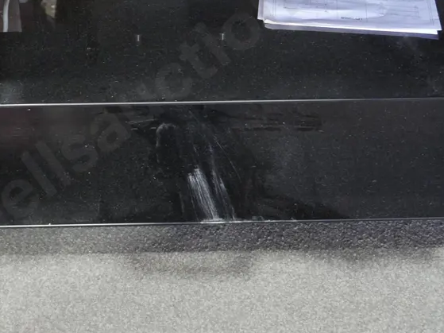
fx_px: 987
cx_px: 146
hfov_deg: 25.2
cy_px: 102
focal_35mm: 77
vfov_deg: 19.1
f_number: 4.6
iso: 1600
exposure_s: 1/60
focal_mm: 21
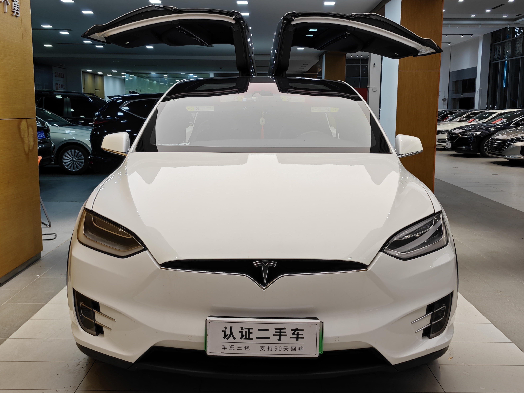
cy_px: 200
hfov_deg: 51.4
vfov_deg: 39.7
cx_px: 260
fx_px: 545
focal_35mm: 36
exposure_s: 1/100
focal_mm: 8.7
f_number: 1.9
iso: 160
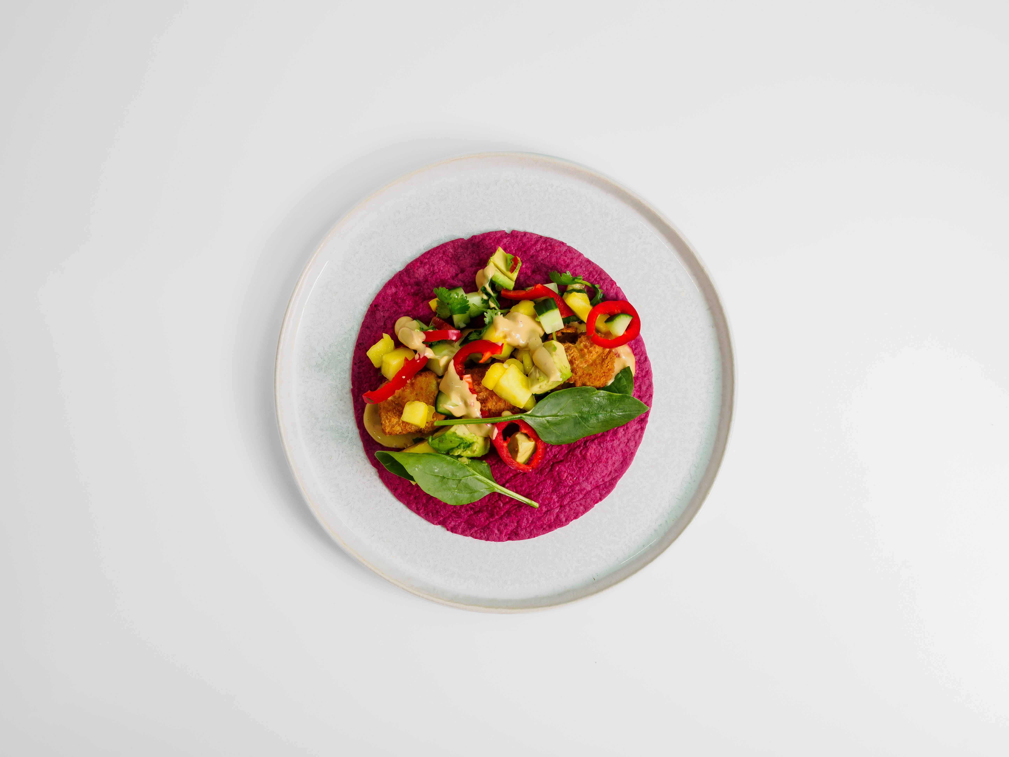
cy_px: 378
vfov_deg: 37.7
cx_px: 504
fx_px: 1108
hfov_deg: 49.0
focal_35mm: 38
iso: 200
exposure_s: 1/10
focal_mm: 19
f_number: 8
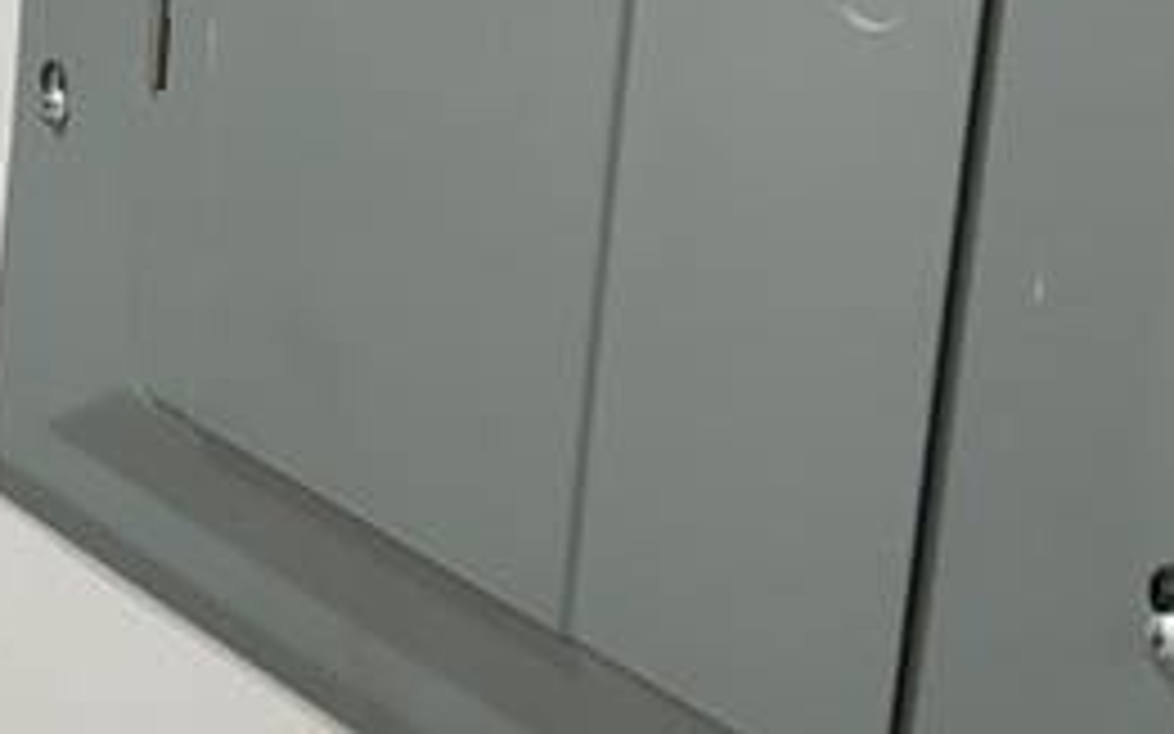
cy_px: -198
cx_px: -454
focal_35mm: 100
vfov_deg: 12.7
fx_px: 3199
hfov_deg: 18.9
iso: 100
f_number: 1.78
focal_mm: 6.86
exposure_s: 1/120
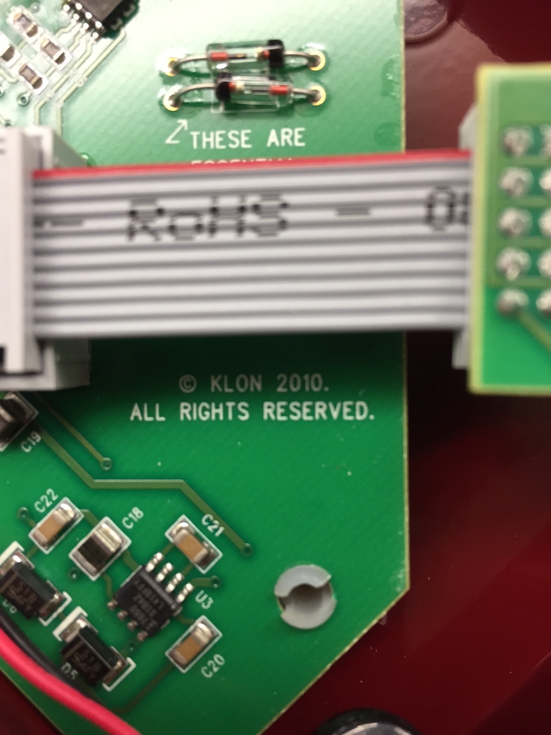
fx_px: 615
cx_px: 276
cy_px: 368
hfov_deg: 48.2
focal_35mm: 29
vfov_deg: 61.7
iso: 100
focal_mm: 4.15
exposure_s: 1/30
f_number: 2.2
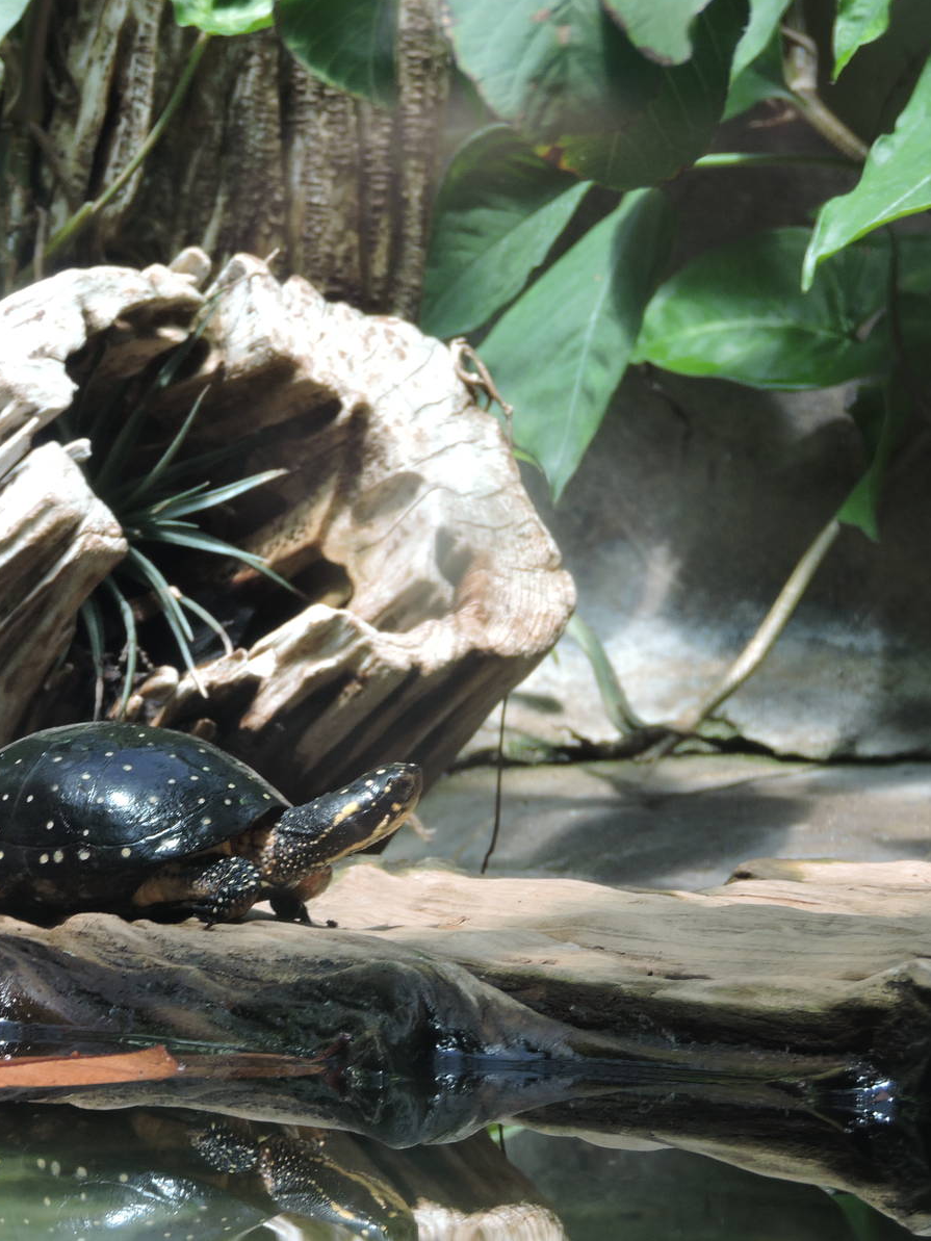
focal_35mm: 228
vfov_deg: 8.7
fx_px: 8175
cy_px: 618
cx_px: 388
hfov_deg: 6.5
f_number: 4.5
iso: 100
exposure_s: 1/125
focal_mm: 30.3
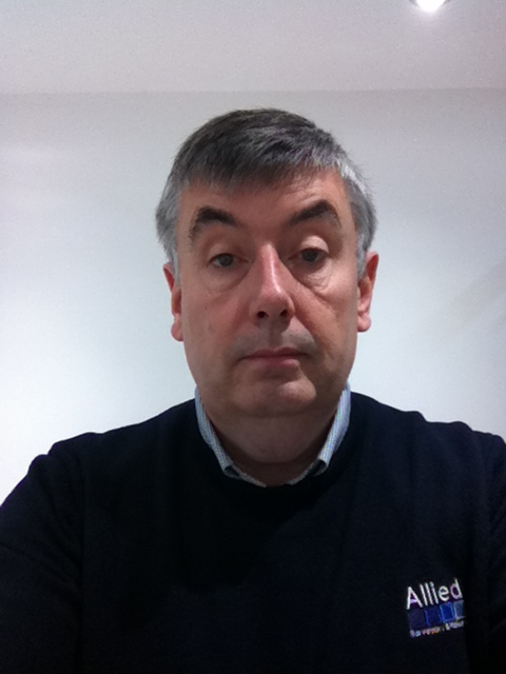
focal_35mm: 35
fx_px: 682
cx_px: 253
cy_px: 337
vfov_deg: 52.6
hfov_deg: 40.7
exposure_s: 1/30
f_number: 2.4
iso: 160
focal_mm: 3.85
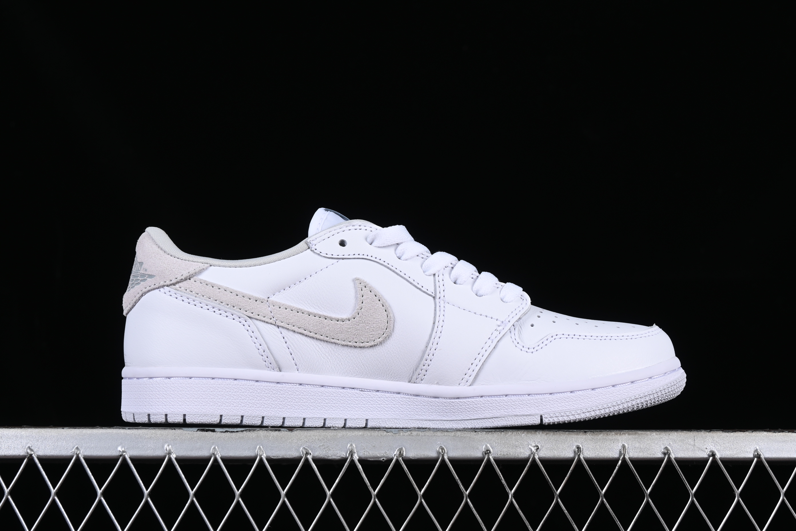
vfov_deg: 18.2
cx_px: 398
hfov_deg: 27.0
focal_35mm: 75
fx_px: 1658
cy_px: 266
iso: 160
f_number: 8
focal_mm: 50
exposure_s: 1/100
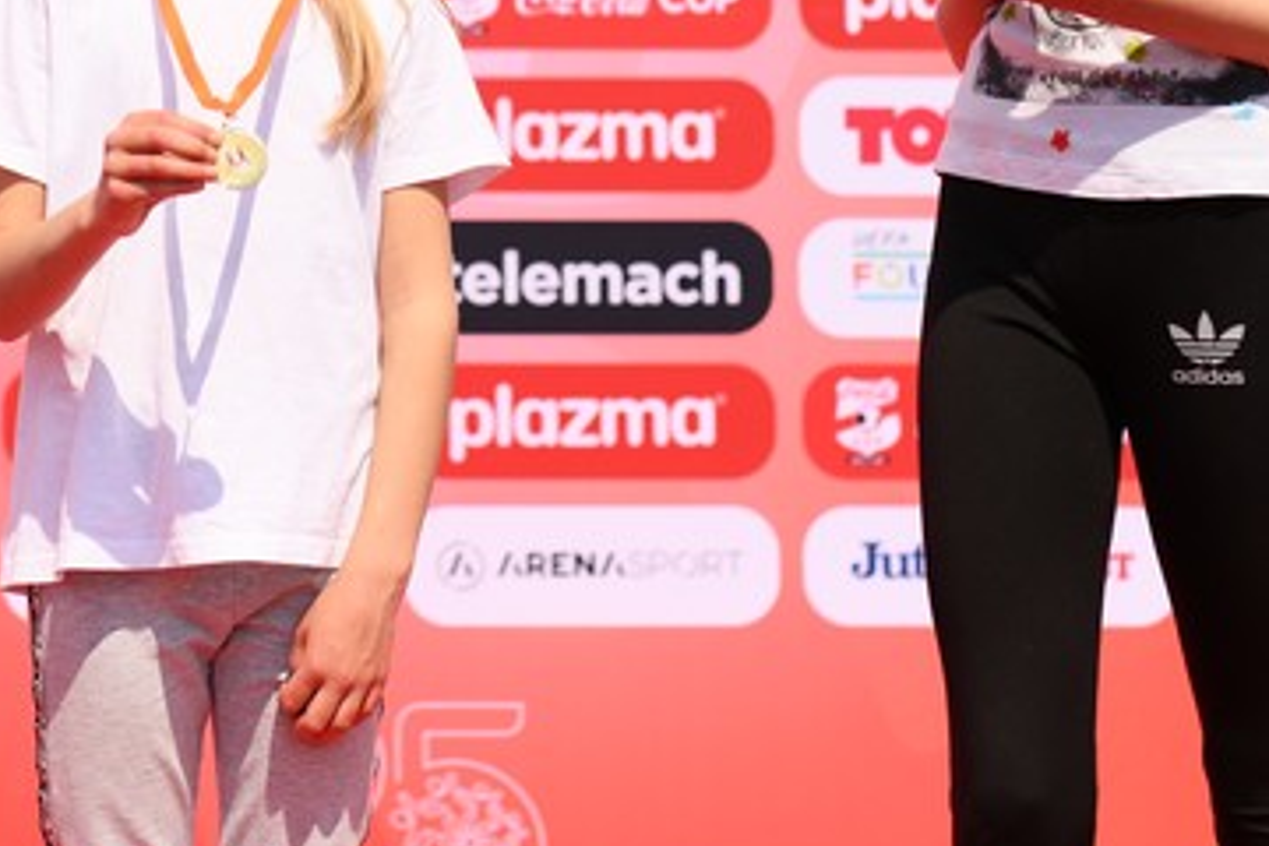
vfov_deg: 11.9
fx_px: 4018
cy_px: 2
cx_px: 250
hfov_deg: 17.8
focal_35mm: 114
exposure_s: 1/3200
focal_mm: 50
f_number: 2.8
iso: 100
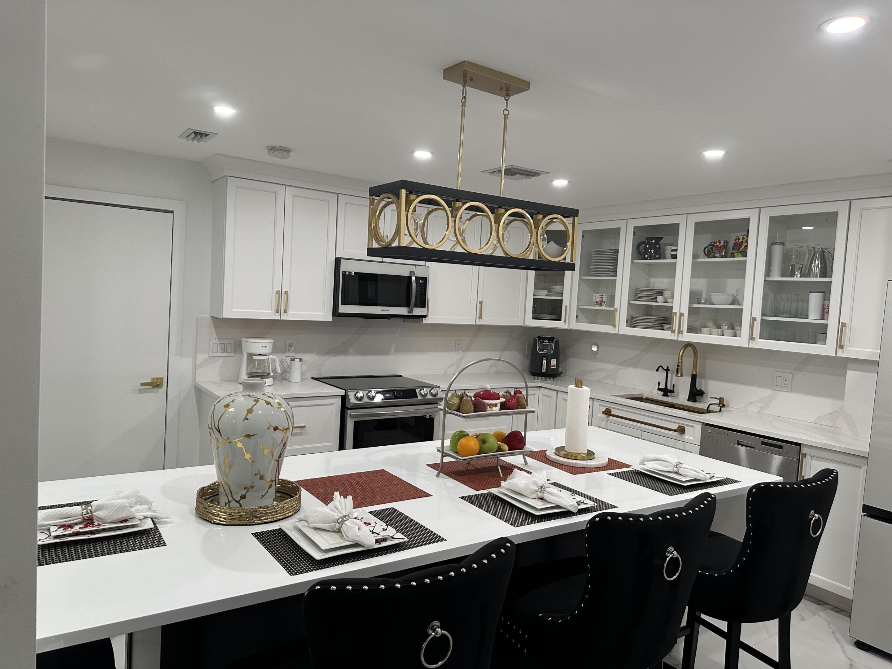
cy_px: 334
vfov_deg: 56.8
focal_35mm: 24
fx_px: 618
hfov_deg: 71.6
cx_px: 446
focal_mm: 6.86
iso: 160
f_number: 1.78
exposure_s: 1/120
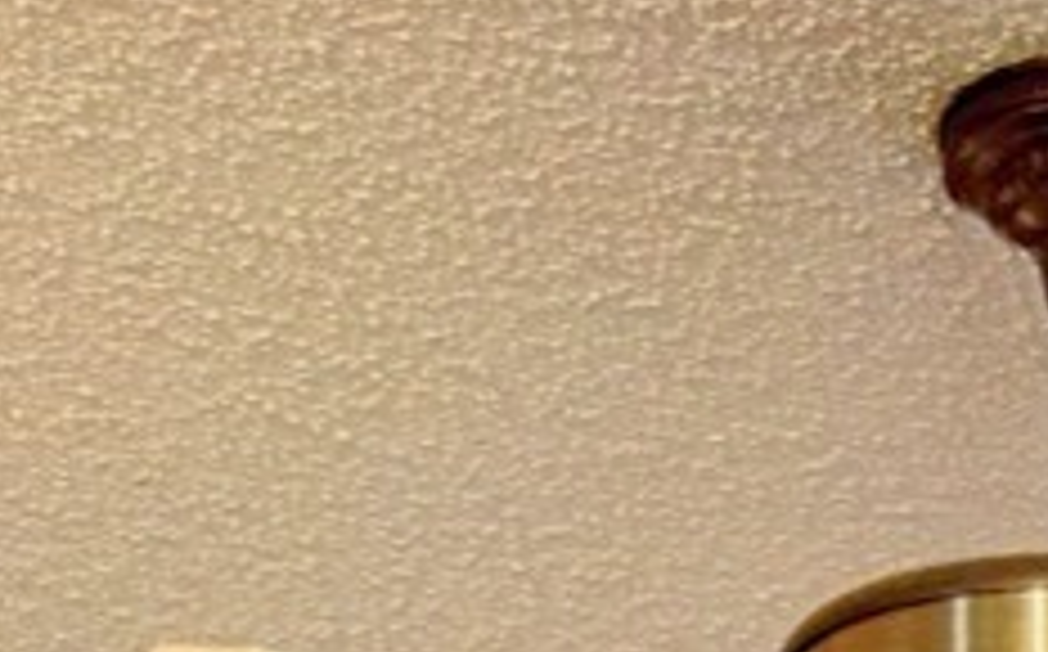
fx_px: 4793
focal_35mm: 168
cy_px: 2397
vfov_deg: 6.6
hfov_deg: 11.9
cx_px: 1579
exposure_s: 1/60
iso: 160
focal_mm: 6.76
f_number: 1.78
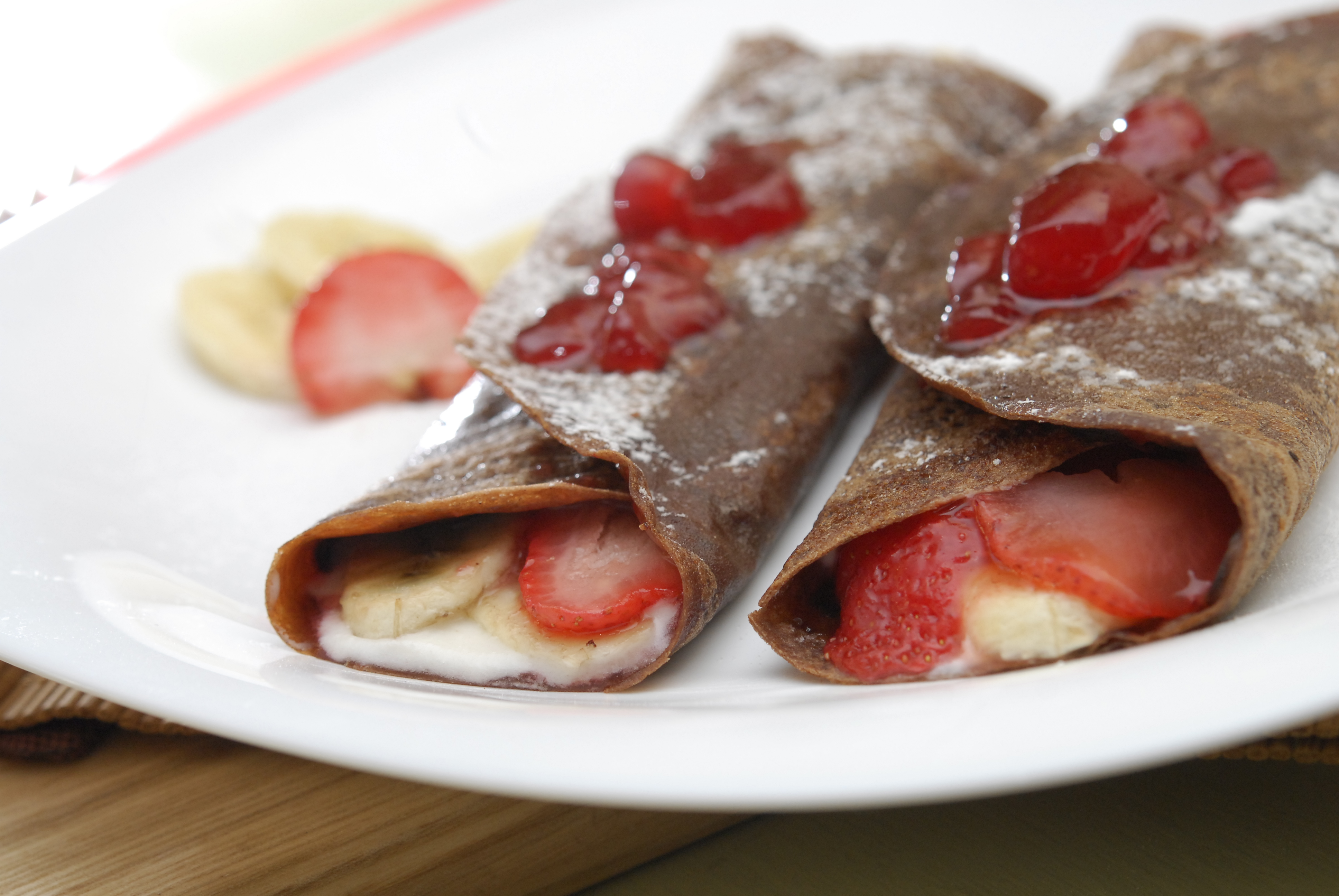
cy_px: 448
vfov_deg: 15.2
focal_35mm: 90
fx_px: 3352
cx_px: 670
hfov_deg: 22.6
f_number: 6.3
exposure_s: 1/160
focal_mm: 60
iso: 500
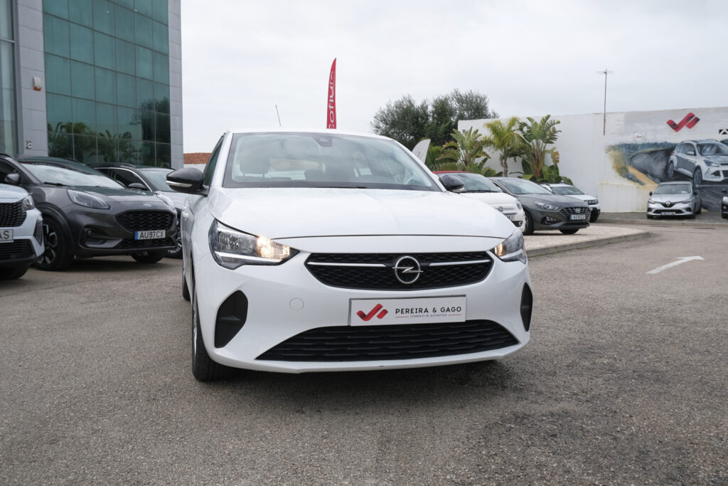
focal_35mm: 30
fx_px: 607
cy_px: 243
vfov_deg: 43.6
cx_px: 364
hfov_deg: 61.9
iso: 160
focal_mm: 20.3
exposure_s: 1/125
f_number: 9
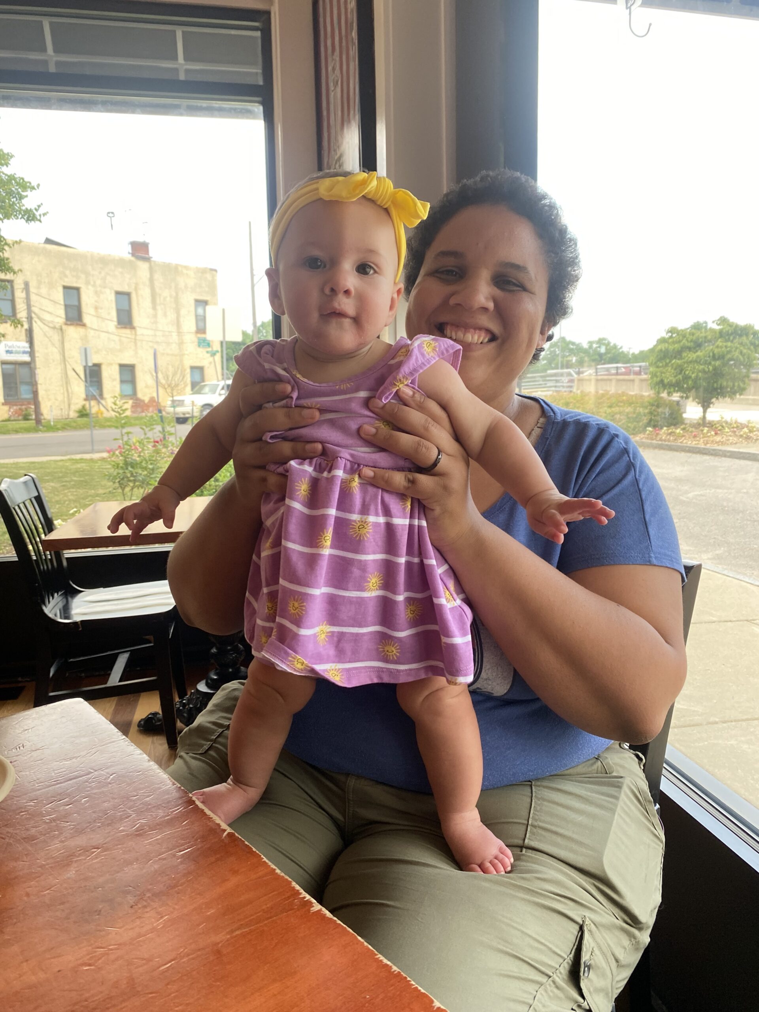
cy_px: 506
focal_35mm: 26
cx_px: 380
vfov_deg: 67.3
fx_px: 760
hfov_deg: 53.1
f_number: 1.8
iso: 100
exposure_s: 1/120
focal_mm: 4.25
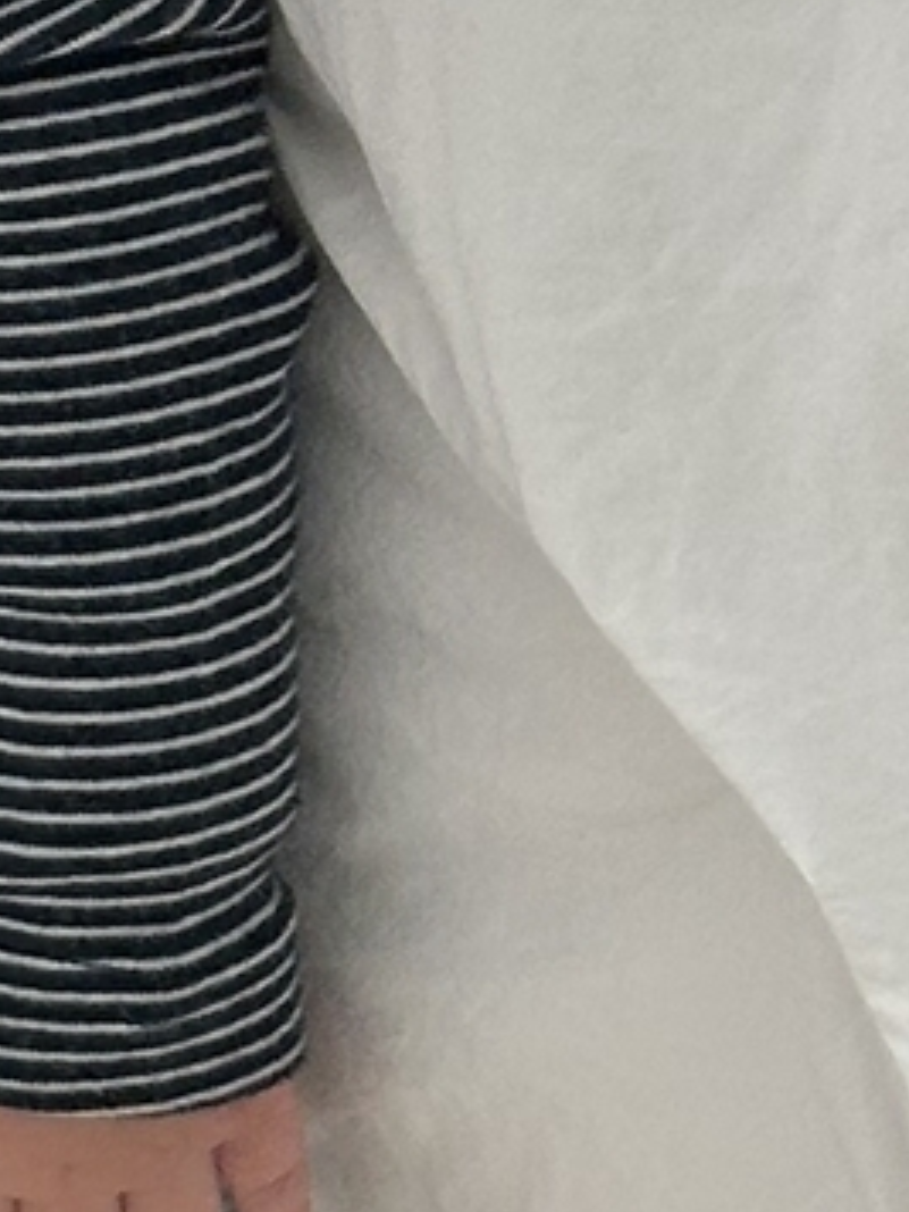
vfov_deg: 7.3
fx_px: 9453
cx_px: 167
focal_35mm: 270
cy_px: 252
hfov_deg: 5.5
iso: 80
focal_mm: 6.86
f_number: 1.78
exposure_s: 1/121
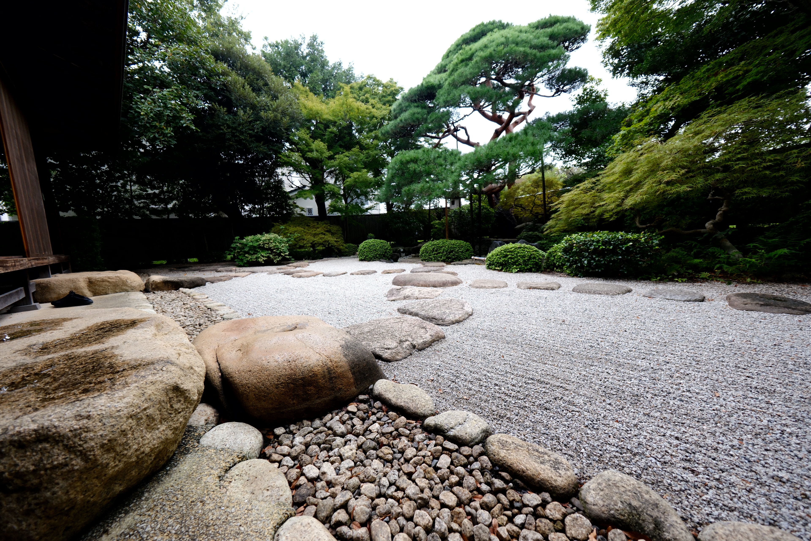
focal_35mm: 12
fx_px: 270
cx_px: 406
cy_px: 270
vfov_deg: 90.0
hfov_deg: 112.6
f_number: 3.5
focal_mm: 8
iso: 125
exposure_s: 1/75
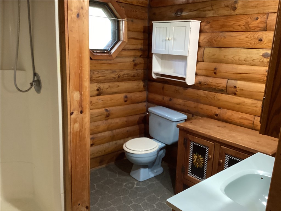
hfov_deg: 58.4
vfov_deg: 45.4
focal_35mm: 31
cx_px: 140
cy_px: 106
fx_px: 252
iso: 400
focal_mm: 3.3
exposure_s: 1/30
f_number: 2.4
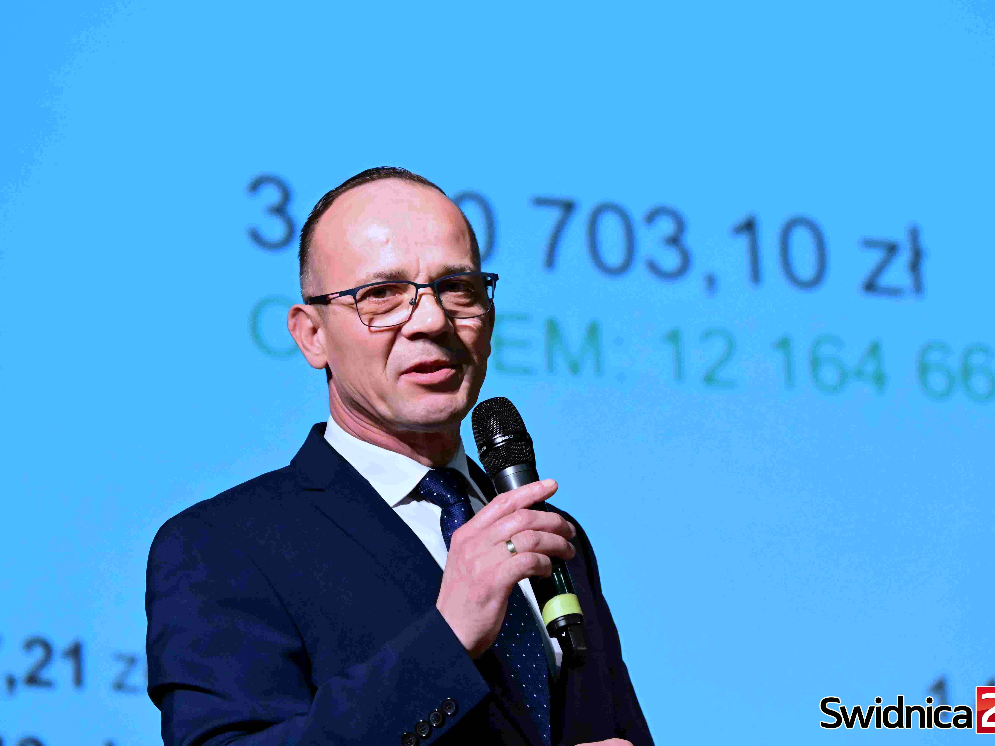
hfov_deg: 13.0
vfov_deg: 9.8
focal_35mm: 152
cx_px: 526
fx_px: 4369
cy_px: 373
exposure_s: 1/640
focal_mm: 140
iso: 20000
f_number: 6.3
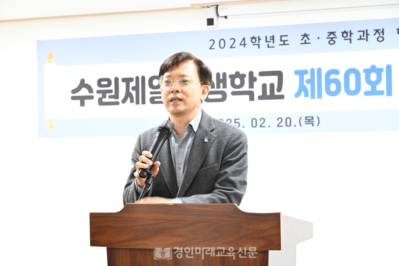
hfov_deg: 26.7
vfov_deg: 17.9
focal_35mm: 76
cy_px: 133
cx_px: 200
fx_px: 842
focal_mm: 76
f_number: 9
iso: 2000
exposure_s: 1/15
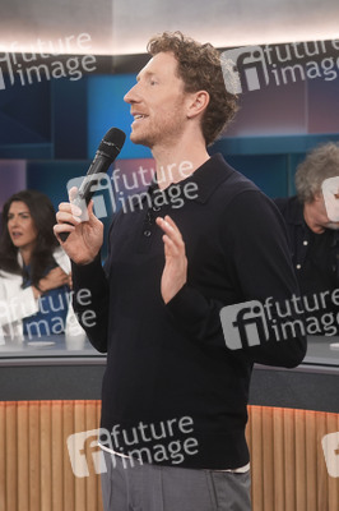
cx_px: 170
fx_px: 637
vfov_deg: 43.6
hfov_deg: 29.8
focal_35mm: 45
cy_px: 256
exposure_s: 1/160
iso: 640
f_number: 2.2
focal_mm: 30
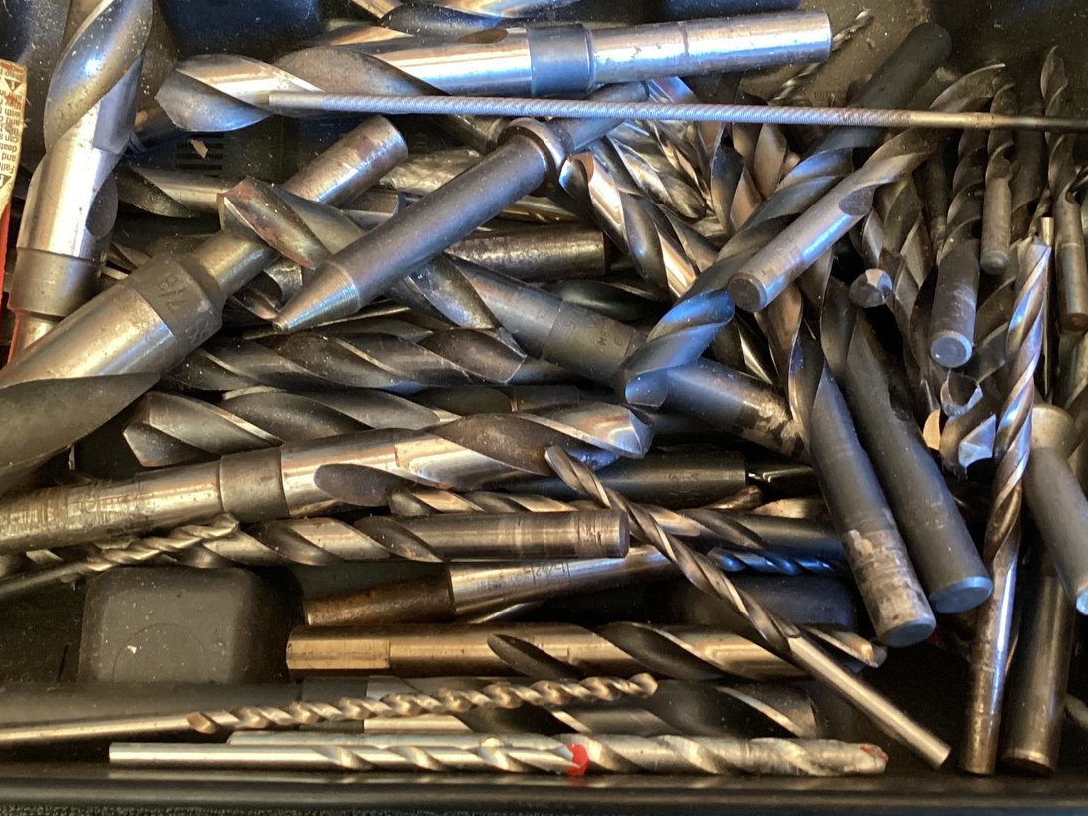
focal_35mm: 43
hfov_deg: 43.8
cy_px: 273
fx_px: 1351
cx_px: 490
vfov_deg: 33.3
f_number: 2.4
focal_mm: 3.3
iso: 320
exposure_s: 1/40
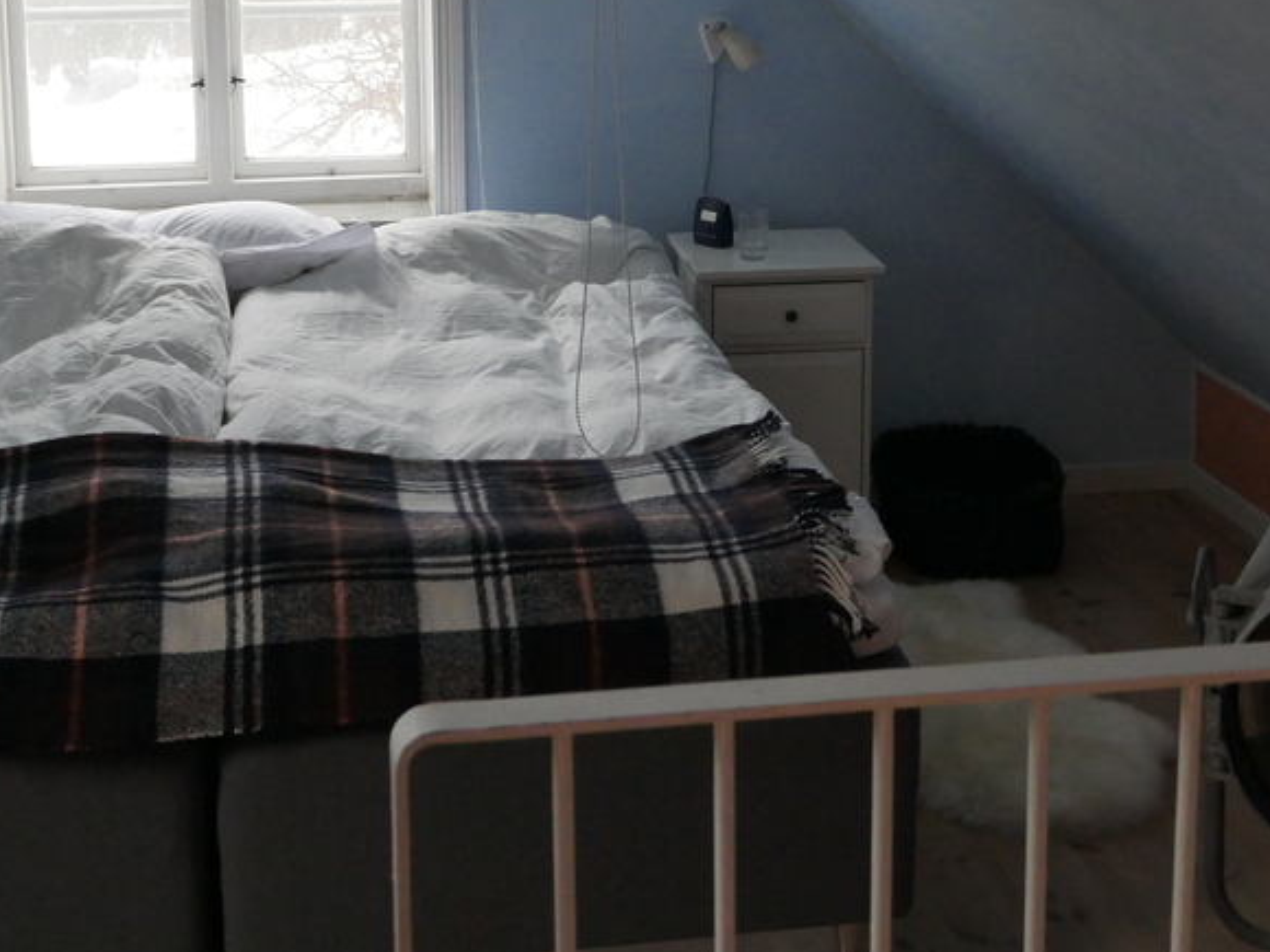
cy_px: 179
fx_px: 2201
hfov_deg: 32.2
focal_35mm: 60
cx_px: 610
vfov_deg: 24.0
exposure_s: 1/125
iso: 2000
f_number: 4.2
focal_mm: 17
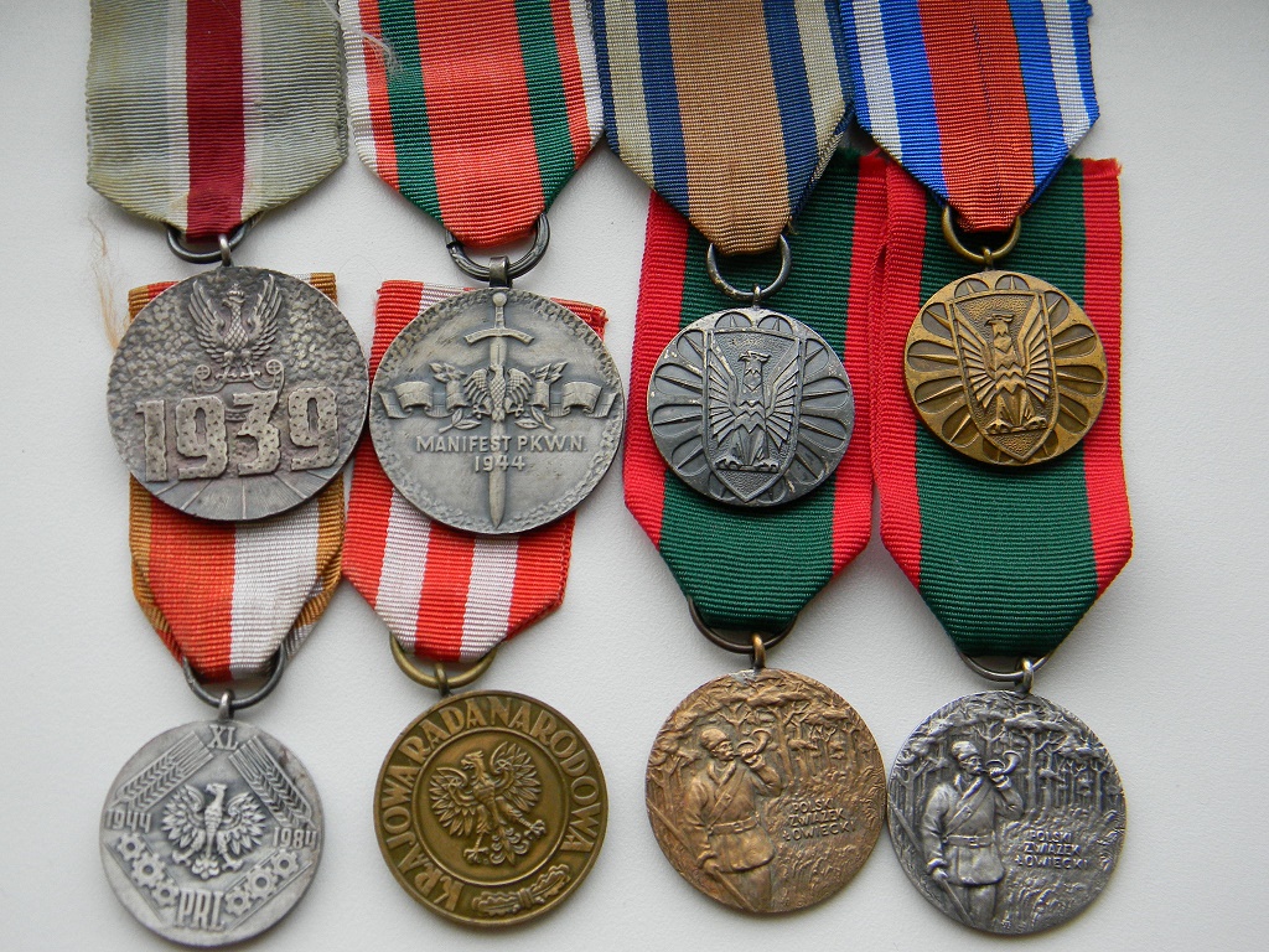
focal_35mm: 47
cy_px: 476
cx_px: 634
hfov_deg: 40.4
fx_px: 1723
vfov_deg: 30.9
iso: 137
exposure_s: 1/124
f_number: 3.9
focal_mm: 8.6
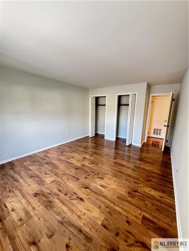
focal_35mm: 14
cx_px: 94
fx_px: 102
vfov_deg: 102.1
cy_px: 126
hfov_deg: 85.7
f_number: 2.2
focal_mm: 2.22
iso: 250
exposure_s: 1/60
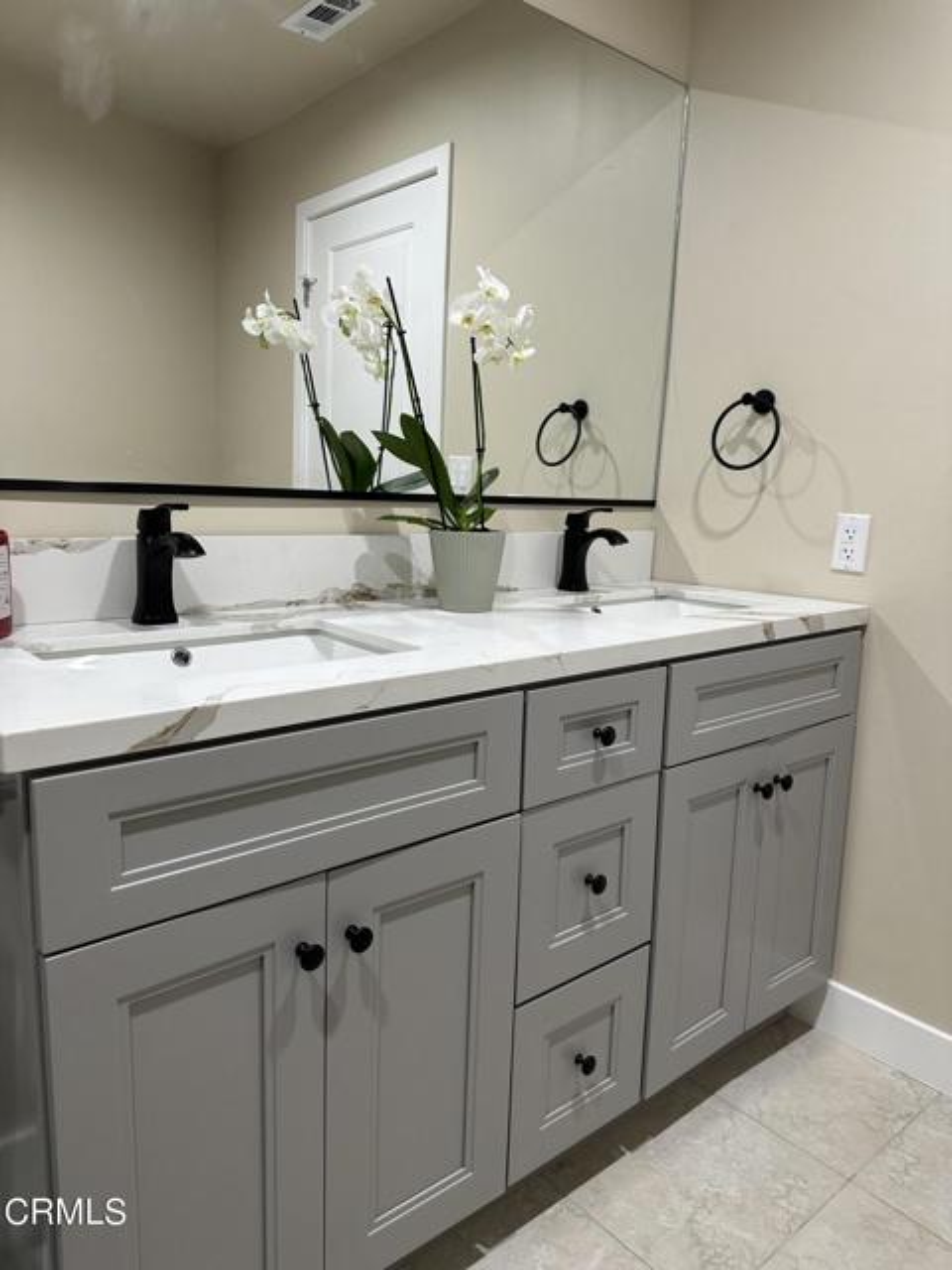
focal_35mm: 24
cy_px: 635
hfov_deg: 56.8
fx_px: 880
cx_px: 476
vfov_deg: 71.6
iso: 160
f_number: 1.78
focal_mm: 6.86
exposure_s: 1/60
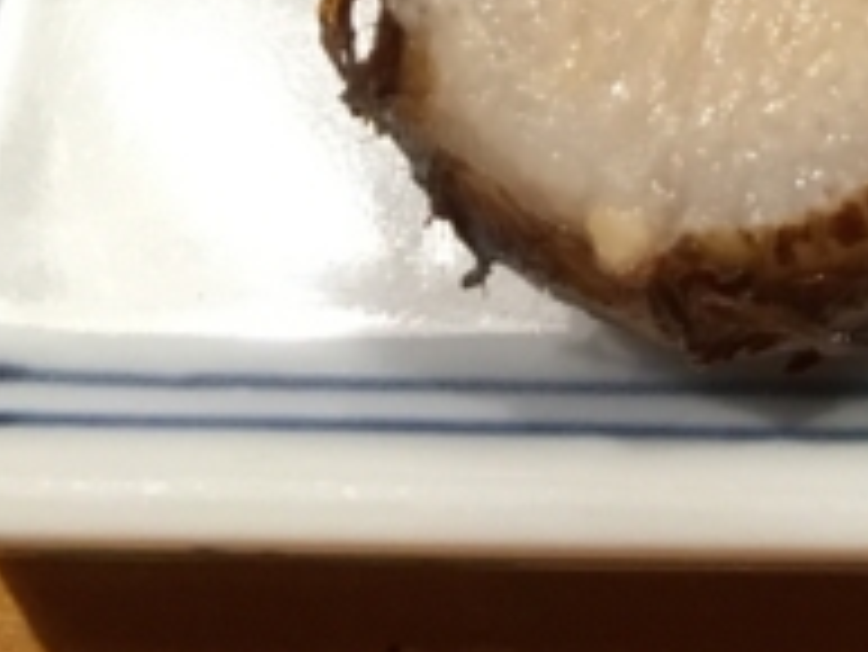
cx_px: 1637
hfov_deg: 14.2
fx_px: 3011
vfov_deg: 11.7
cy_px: -405
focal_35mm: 120
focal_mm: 4.15
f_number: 2.2
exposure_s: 1/30
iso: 100
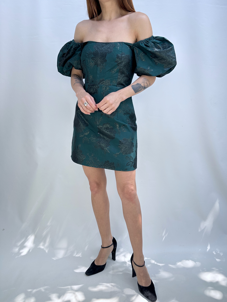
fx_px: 210
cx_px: 114
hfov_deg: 56.8
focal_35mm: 24
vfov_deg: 71.6
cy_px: 151
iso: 80
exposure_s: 1/704
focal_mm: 6.86
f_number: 1.78
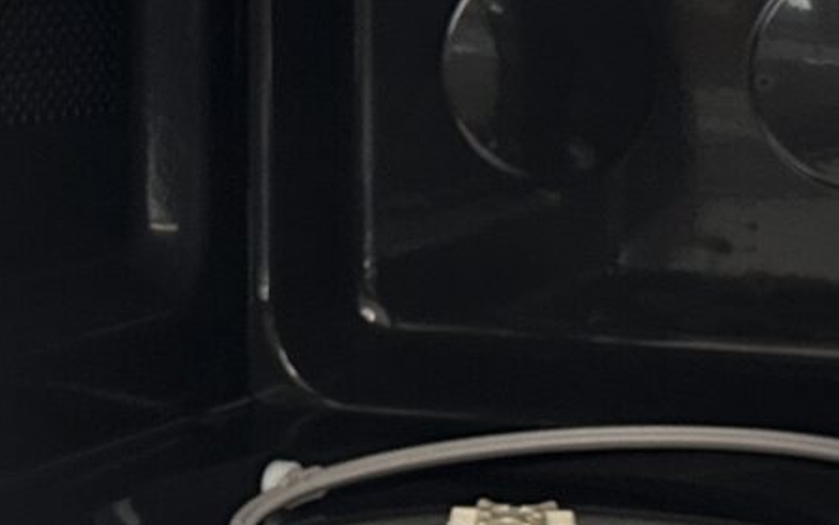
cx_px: 361
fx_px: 2653
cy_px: 206
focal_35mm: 116
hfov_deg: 18.0
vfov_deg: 11.3
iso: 250
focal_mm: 6.86
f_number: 1.78
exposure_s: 1/84
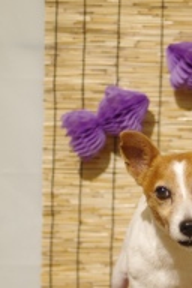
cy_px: 198
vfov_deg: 12.0
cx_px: 188
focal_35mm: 171
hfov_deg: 8.0
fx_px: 1368
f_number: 2.8
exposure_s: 1/100
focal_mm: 55
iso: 320
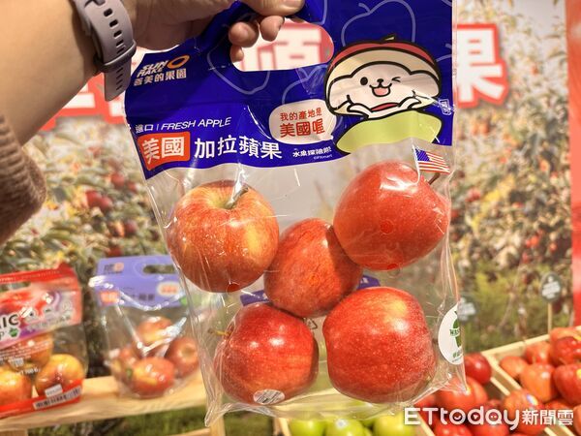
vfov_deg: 56.8
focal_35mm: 24
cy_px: 218
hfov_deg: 71.6
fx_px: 403
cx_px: 290
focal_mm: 6.86
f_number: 1.78
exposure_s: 1/120
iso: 200
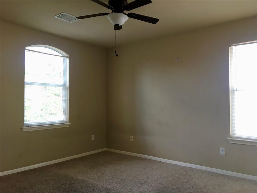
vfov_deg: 48.2
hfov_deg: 61.7
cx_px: 128
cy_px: 96
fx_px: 215
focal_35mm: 29
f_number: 2.2
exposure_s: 1/30
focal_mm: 4.15
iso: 50
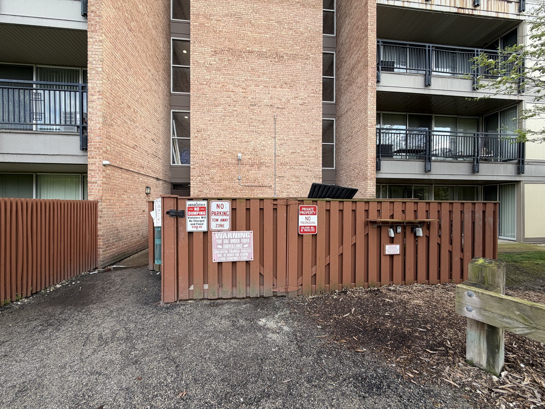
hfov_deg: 102.1
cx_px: 272
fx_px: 220
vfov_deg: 85.7
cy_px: 204
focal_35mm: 14
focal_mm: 2.22
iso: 40
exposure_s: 1/197
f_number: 2.2
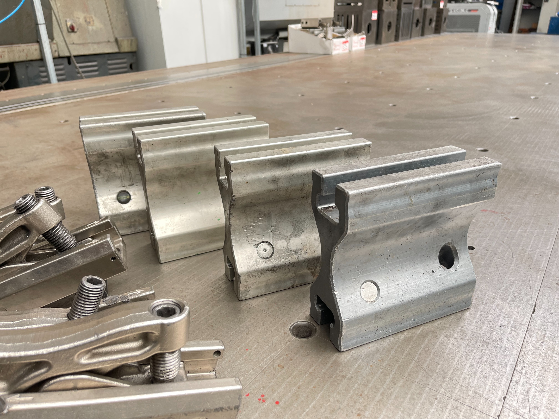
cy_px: 210
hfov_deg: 67.3
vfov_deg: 53.1
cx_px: 280
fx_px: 420
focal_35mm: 26
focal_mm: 5.1
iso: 50
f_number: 1.6
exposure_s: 1/121
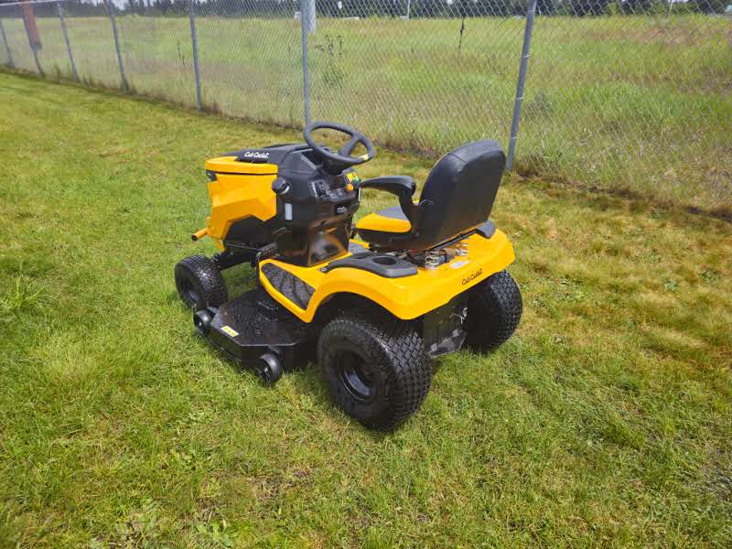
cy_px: 274
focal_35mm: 23
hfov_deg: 73.9
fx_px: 486
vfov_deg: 58.9
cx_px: 366
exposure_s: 1/484
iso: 10
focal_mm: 6.3
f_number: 1.7
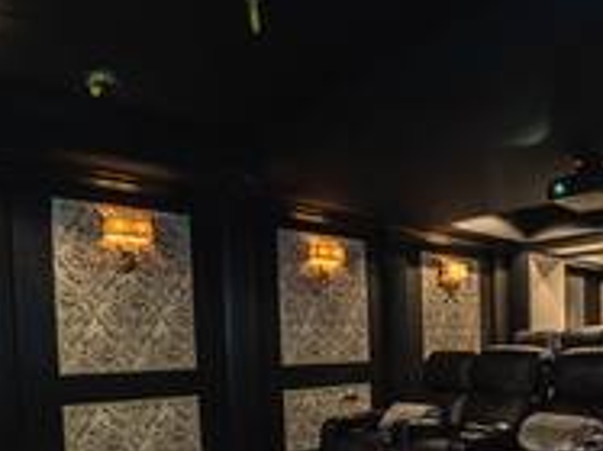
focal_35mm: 30
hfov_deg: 50.5
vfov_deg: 44.0
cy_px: 374
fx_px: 522
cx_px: 580
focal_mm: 7
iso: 64
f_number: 7.1
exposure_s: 1.6
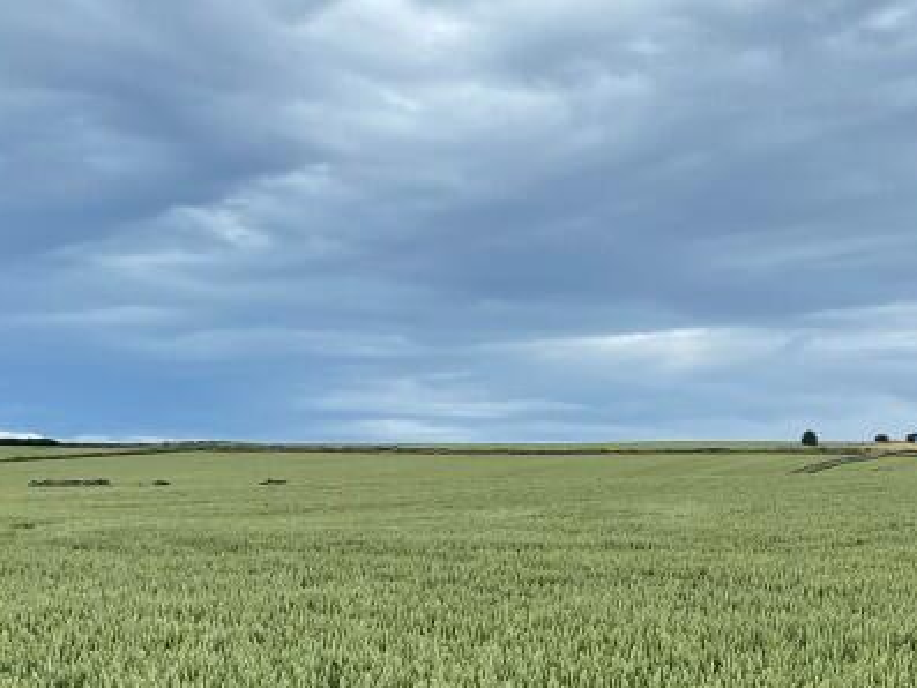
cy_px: 660
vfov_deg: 21.3
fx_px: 1775
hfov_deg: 27.1
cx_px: 952
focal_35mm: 67
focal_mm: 4.25
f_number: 1.8
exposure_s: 1/1585
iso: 32
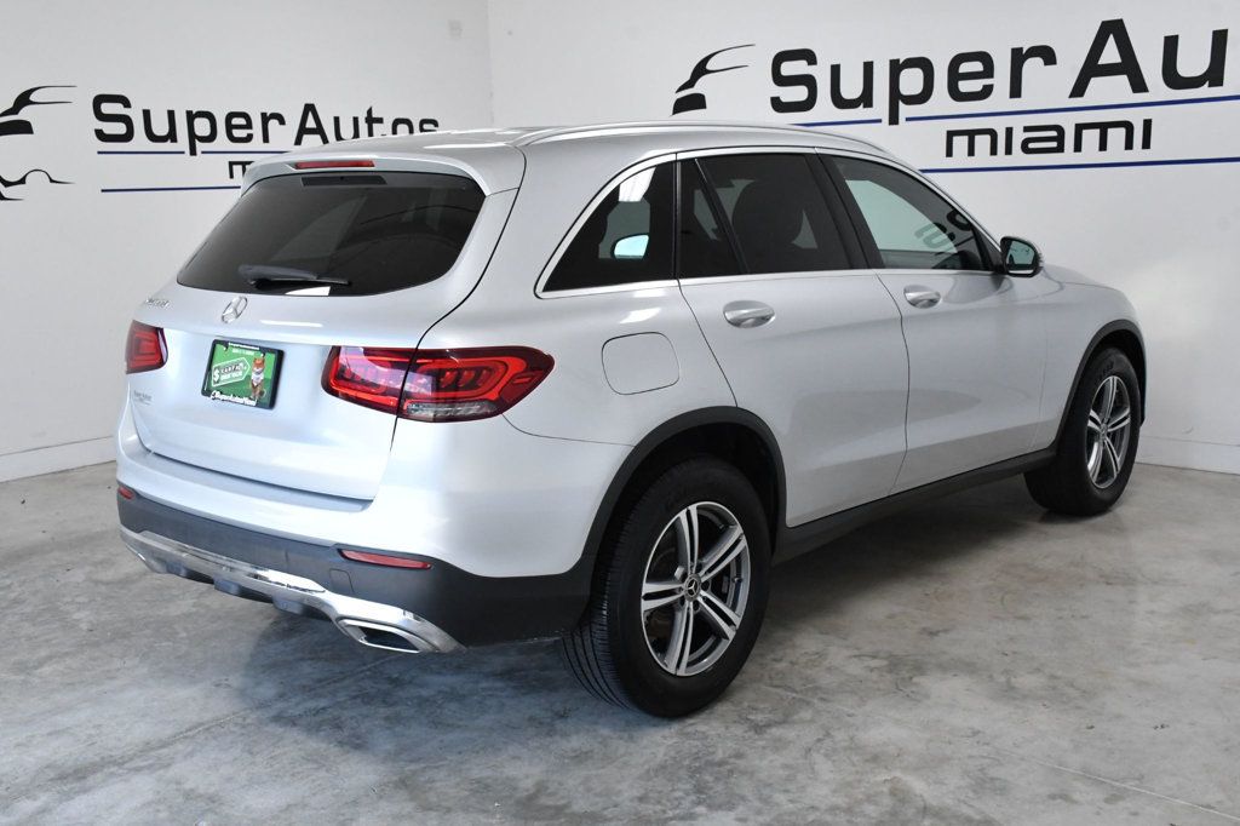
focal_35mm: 39
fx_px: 1343
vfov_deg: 34.2
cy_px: 413
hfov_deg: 49.6
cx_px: 620
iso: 2500
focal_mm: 26
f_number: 10
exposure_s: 1/400
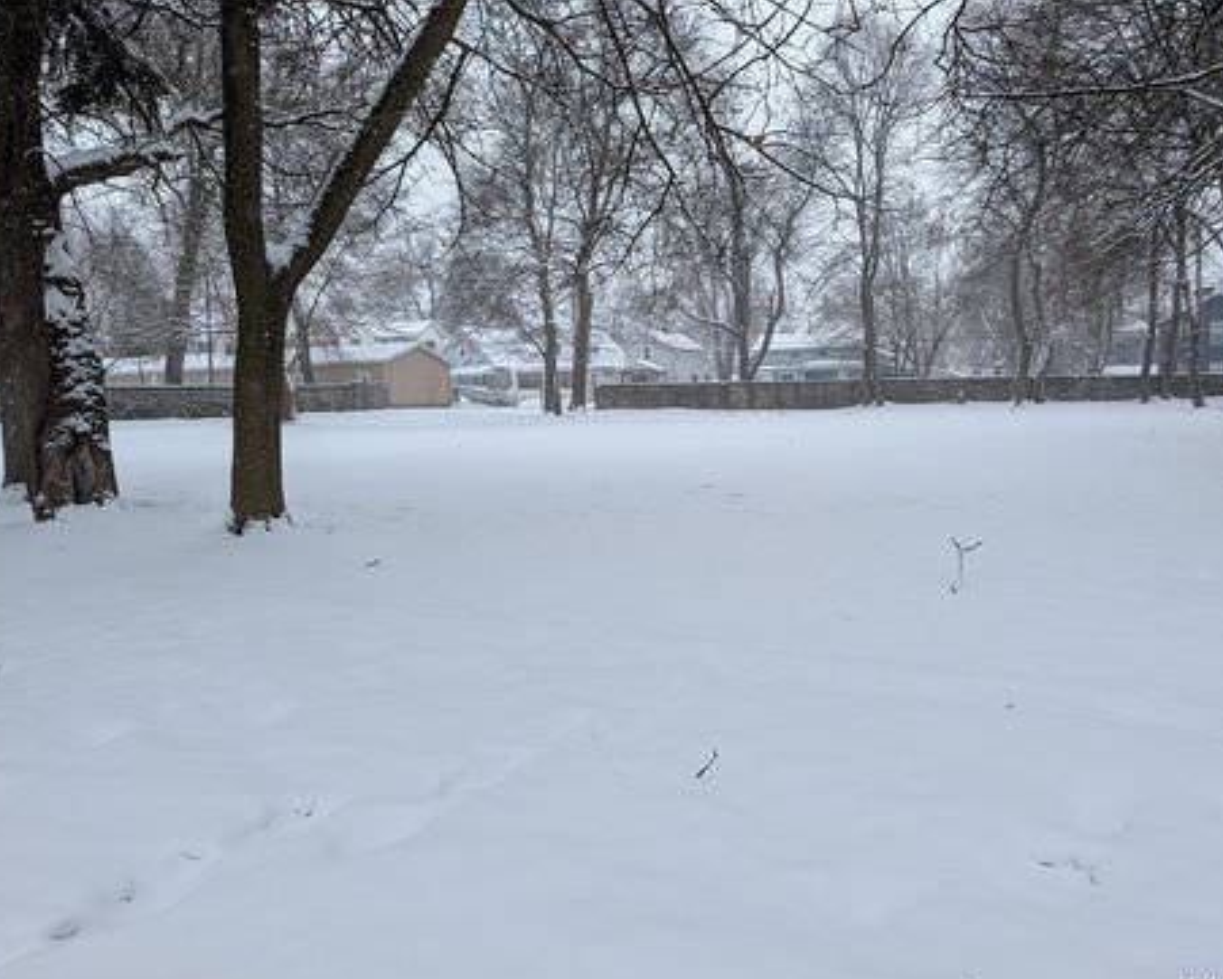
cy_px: 502
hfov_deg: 66.0
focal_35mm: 26
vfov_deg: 54.9
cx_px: 640
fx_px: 941
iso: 30
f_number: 1.68
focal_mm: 6.9
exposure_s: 1/1081
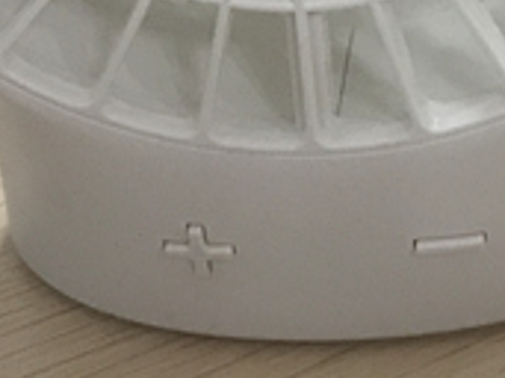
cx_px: 638
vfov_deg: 10.9
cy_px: -165
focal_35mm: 131
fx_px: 1910
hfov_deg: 14.5
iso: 64
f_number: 1.8
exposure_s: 1/17
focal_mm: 3.99
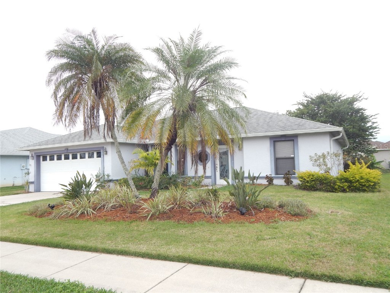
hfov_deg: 63.4
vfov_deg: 49.7
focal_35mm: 28
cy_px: 146
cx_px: 195
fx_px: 315
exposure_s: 1/160
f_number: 3.2
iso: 125
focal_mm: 5.1
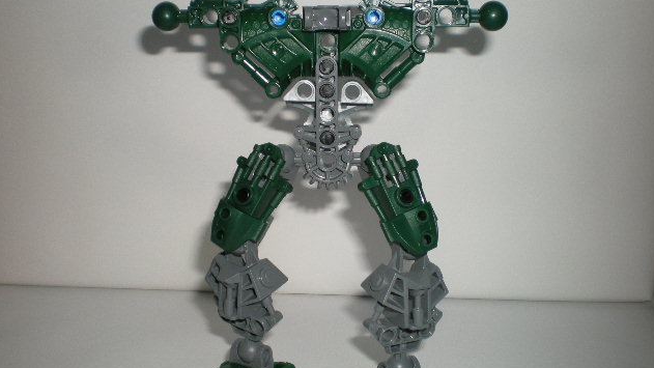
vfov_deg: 28.3
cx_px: 328
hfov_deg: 48.4
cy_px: 207
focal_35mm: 42
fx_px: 728
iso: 64
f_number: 3.1
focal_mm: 6.3
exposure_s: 1/30
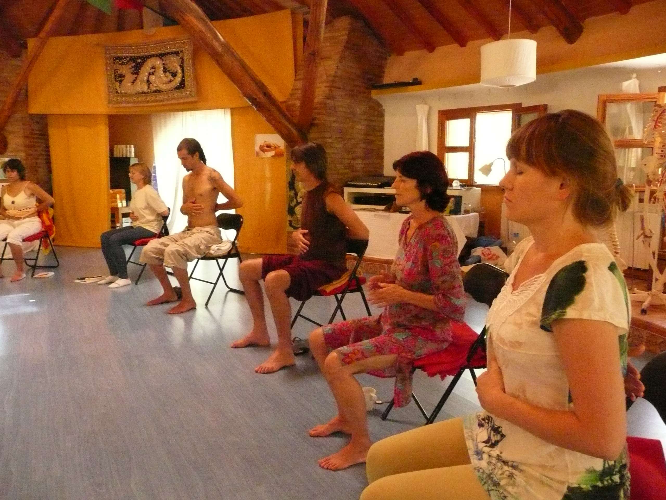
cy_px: 250
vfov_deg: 49.7
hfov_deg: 63.4
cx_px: 333
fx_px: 539
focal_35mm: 28
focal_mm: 4.6
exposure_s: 1/25
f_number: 3.3
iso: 1250
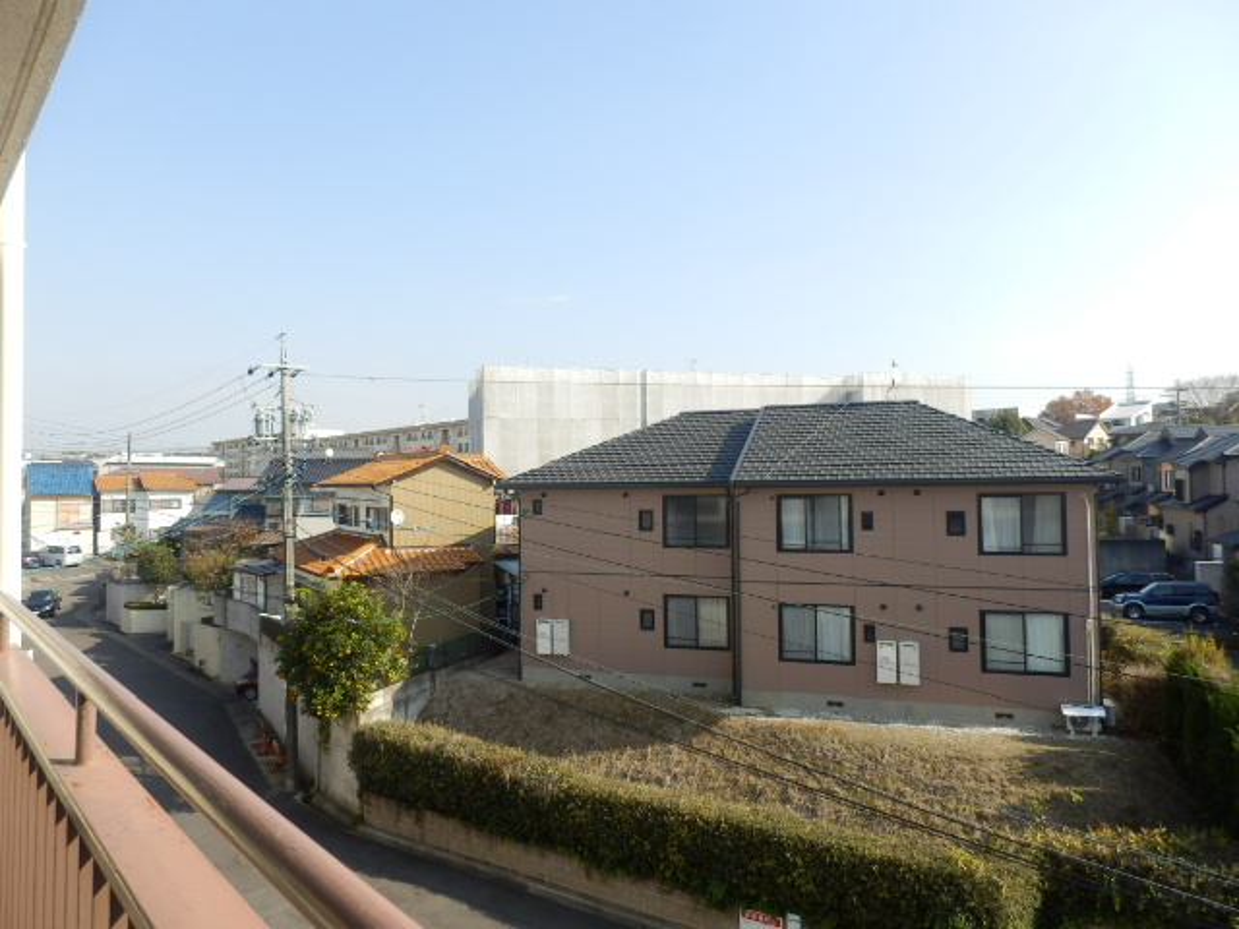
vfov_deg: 56.8
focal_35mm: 24
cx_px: 620
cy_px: 464
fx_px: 859
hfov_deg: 71.6
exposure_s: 1/500
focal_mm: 4.2
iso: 80
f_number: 3
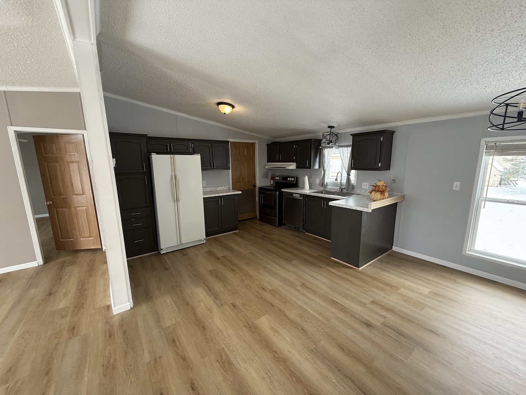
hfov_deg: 102.1
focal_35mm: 14
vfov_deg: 85.7
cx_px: 263
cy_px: 198
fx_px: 213
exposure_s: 1/99
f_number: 2.2
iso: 250
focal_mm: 2.22
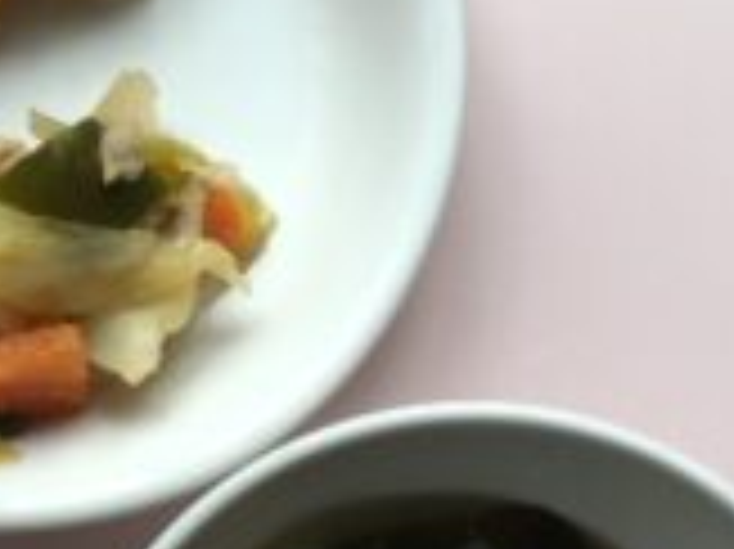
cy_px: 443
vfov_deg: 15.4
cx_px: 81
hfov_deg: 20.3
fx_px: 2013
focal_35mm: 95
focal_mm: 3.3
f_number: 2.4
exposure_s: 1/60
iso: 32
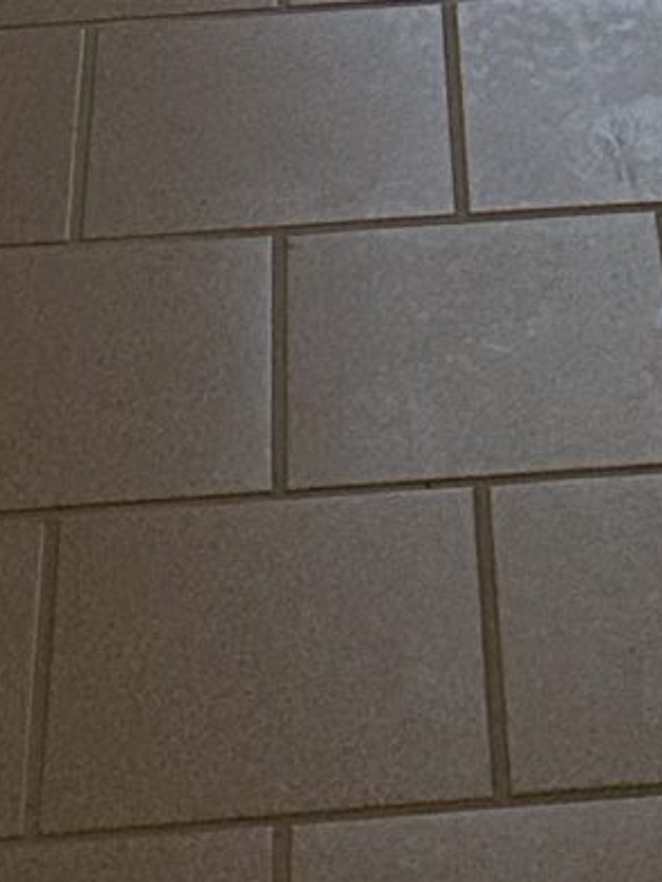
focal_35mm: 158
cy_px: -1487
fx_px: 4027
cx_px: 712
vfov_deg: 10.2
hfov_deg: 9.3
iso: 320
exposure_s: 1/60
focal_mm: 6.86
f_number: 1.78
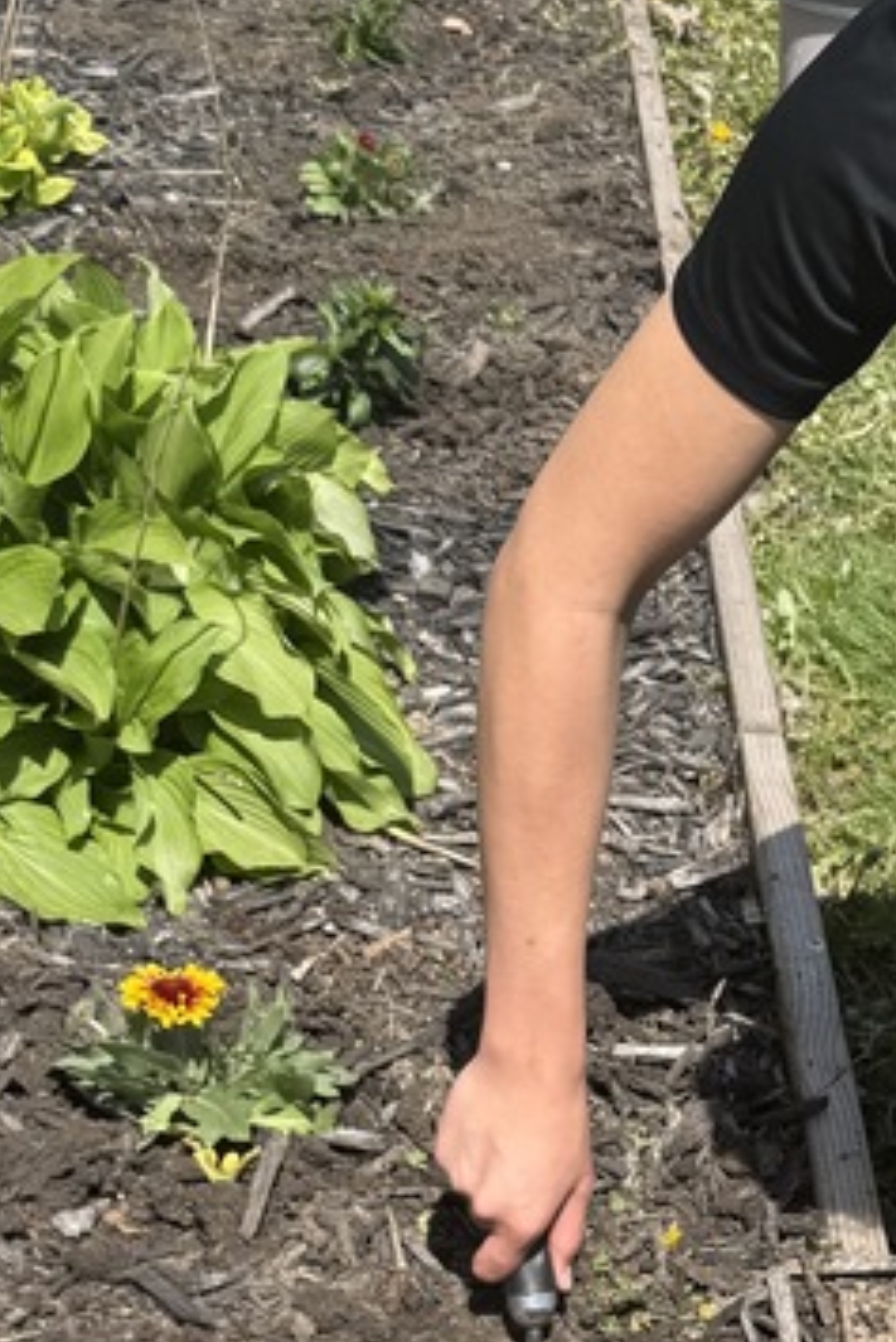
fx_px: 2685
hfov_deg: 18.7
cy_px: 1149
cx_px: 790
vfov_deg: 27.3
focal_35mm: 72
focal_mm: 6.76
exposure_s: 1/3425
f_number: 1.78
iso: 80
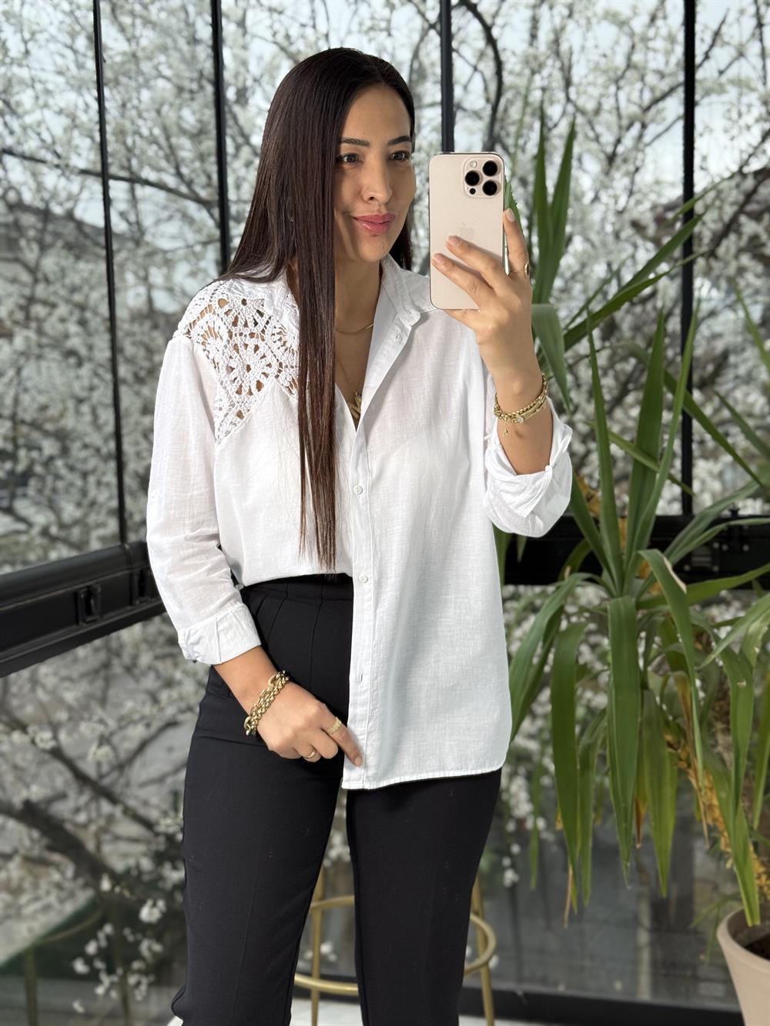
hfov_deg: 30.3
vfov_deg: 39.7
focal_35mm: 48
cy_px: 513
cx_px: 385
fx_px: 1423
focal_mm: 6.76
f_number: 1.78
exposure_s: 1/121
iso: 80
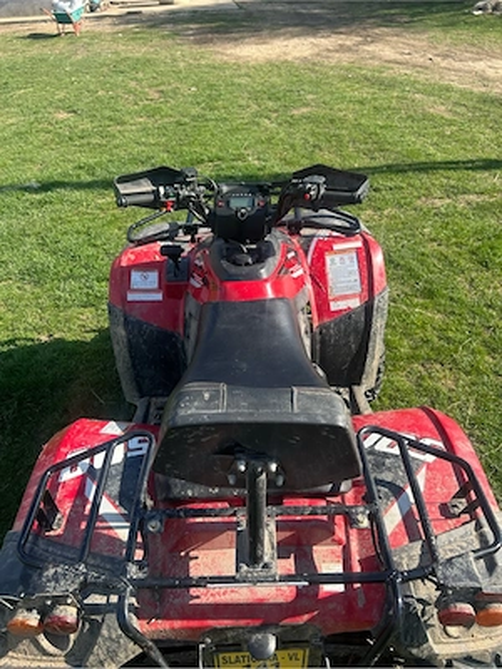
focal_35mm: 26
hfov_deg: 53.1
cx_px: 251
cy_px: 334
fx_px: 503
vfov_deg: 67.3
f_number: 1.5
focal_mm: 5.7
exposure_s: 1/1412
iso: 50
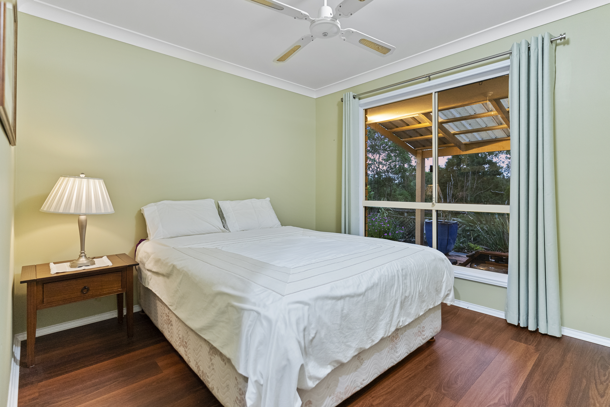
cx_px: 305
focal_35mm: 17
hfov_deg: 93.2
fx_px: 288
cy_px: 204
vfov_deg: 70.5
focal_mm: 17
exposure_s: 1/30
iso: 500
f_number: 2.8
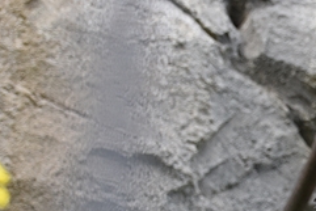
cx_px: 493
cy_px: 267
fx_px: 1792
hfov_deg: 9.7
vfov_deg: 6.7
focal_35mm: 204
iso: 400
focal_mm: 32
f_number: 6.3
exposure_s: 1/160
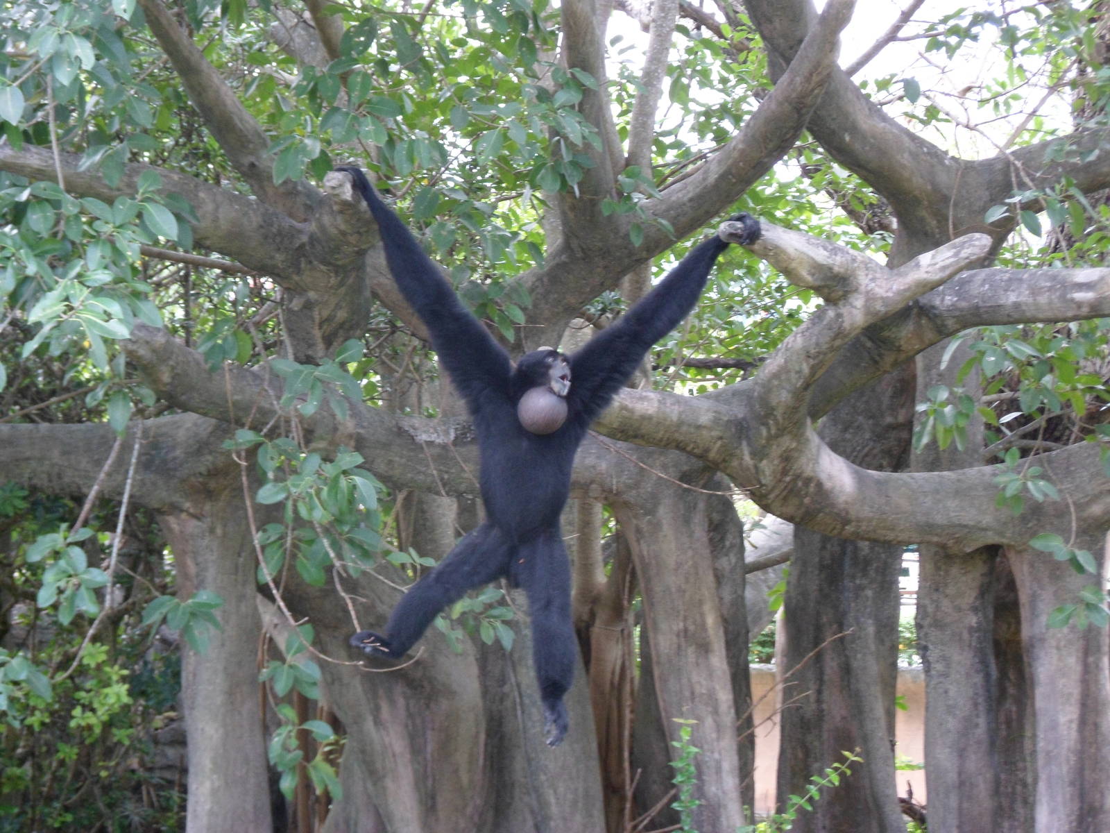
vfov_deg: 17.6
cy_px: 416
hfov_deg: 23.3
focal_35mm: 84
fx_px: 2694
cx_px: 555
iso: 200
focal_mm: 14
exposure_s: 1/45
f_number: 5.1
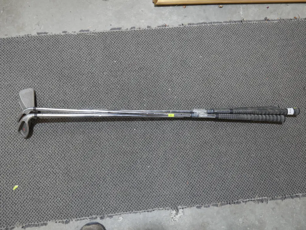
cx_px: 153
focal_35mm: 36
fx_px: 318
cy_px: 115
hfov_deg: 51.3
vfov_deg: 39.7
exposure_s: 1/60
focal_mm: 18
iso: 320
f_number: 4
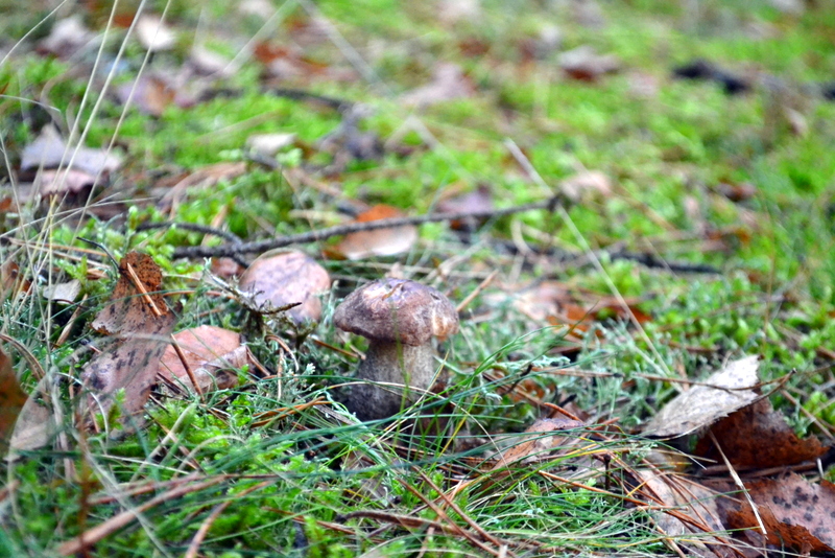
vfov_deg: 16.6
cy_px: 279
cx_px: 418
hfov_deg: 24.6
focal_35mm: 82
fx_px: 1914
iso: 3200
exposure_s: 1/250
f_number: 5.6
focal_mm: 55
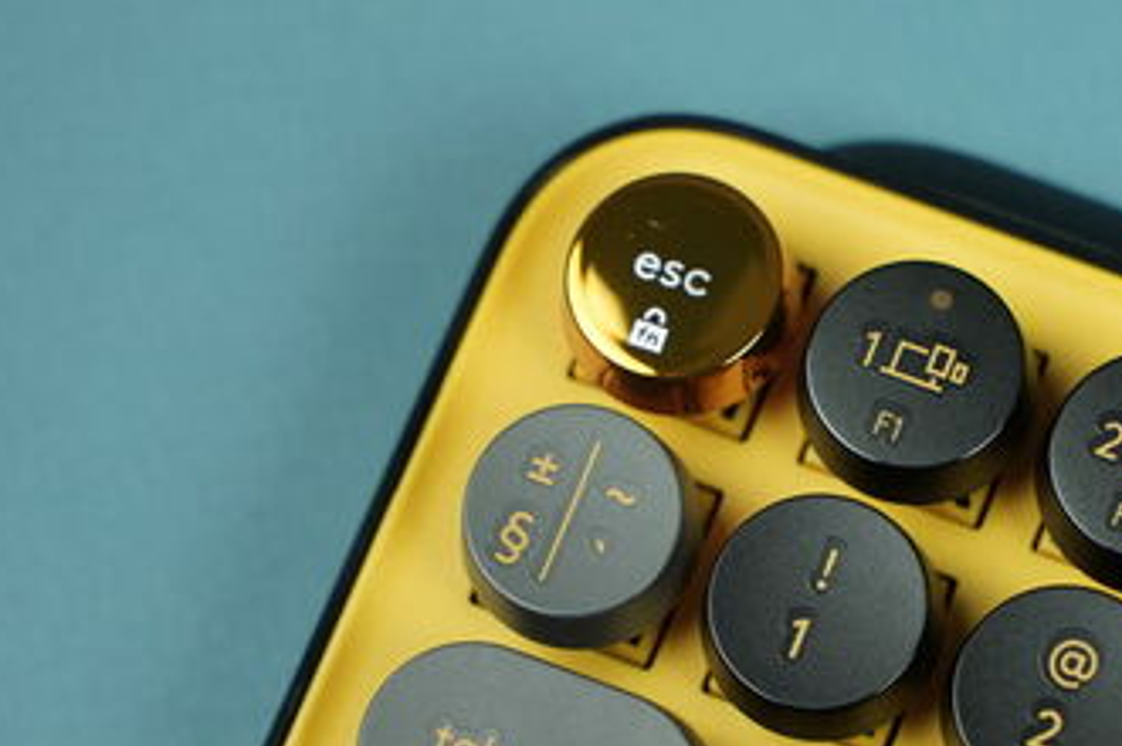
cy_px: 473
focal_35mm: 130
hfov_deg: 15.7
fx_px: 4048
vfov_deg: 10.5
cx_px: 858
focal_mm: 70
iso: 1000
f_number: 6.3
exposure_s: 1/200
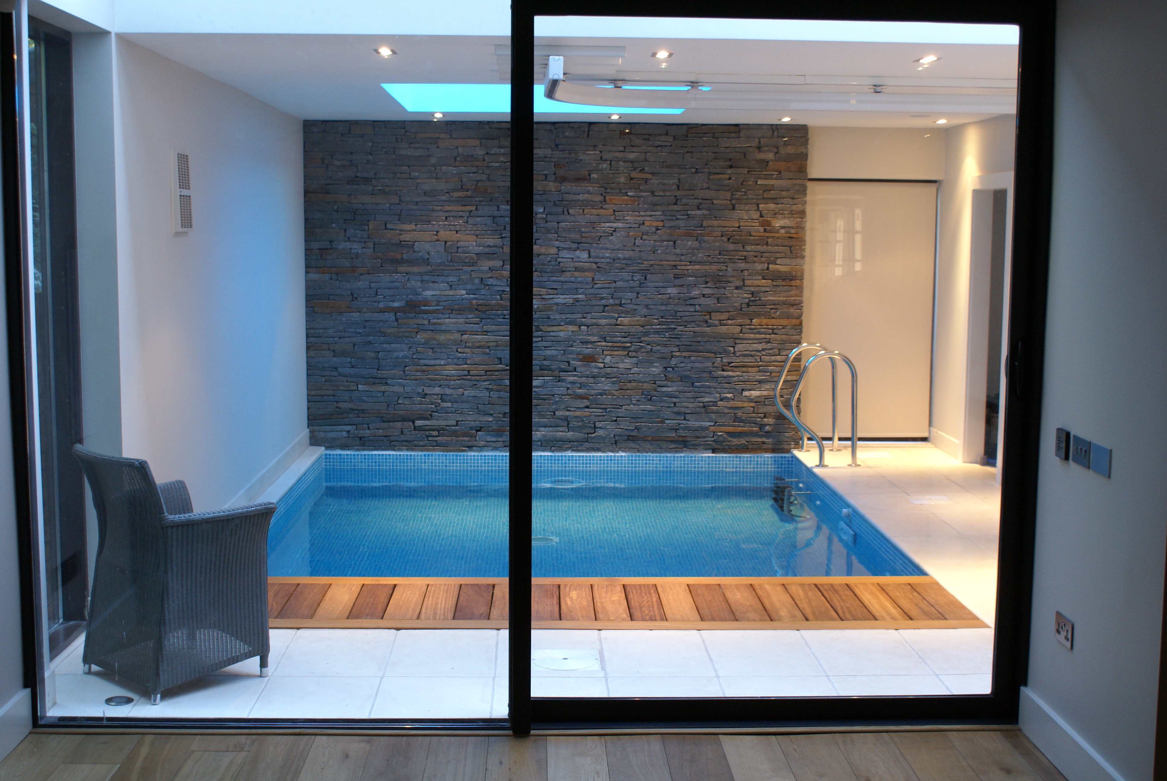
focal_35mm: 42
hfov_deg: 46.3
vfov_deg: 32.0
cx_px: 584
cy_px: 390
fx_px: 1363
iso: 400
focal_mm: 28
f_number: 5
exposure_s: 1/20
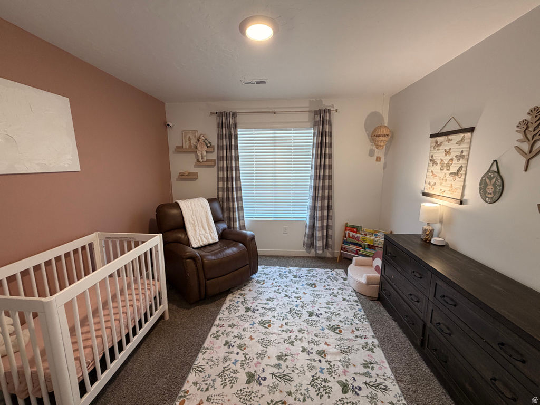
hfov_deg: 102.1
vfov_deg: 85.7
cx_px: 270
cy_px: 202
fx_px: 218
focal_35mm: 14
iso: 200
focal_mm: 2.22
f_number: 2.2
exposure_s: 1/60
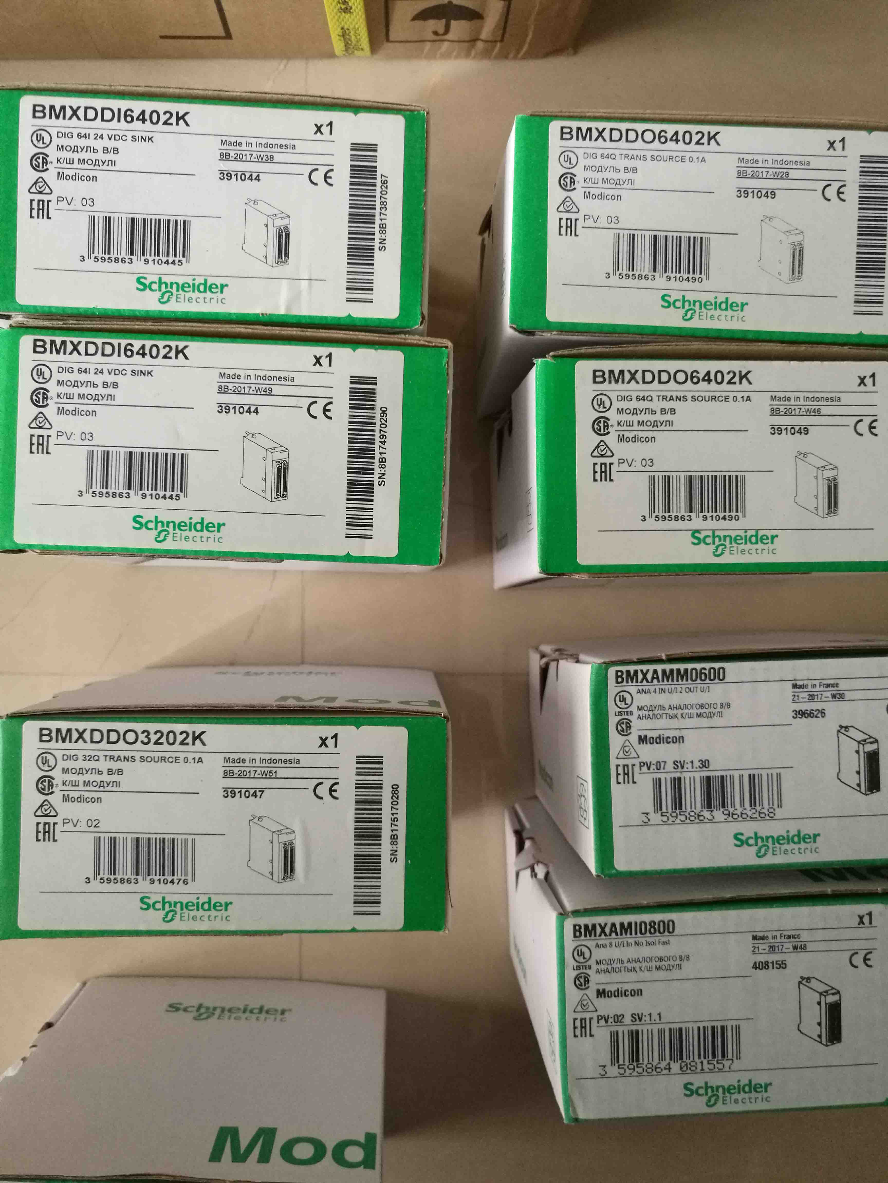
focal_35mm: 27
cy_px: 592
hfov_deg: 51.4
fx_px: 924
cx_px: 444
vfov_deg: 65.3
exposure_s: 1/25
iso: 400
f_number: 2
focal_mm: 4.04
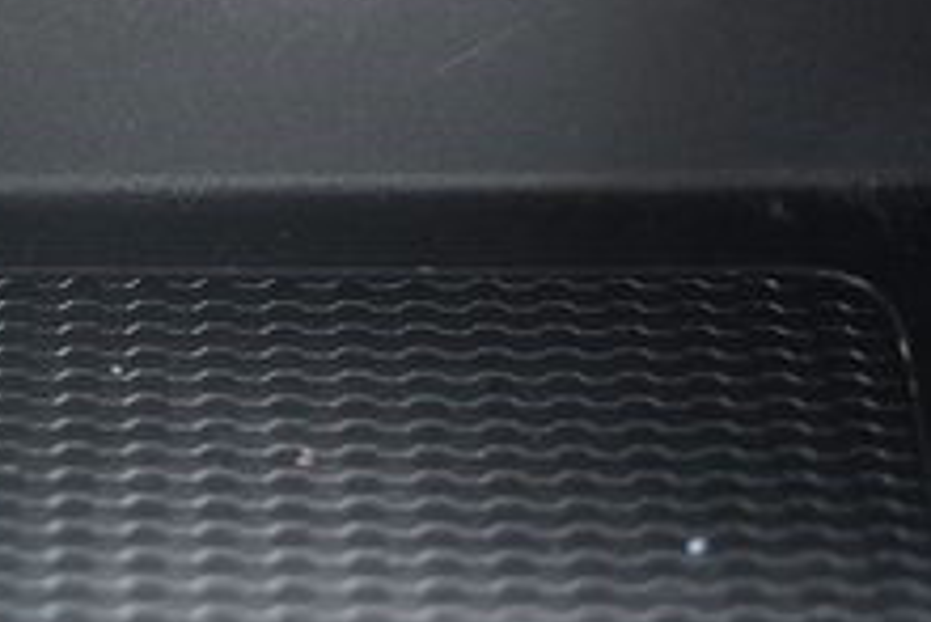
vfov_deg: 11.0
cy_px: -180
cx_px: 140
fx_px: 3157
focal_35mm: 122
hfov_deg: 16.6
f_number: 3.2
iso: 1600
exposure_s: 1/60
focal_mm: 42
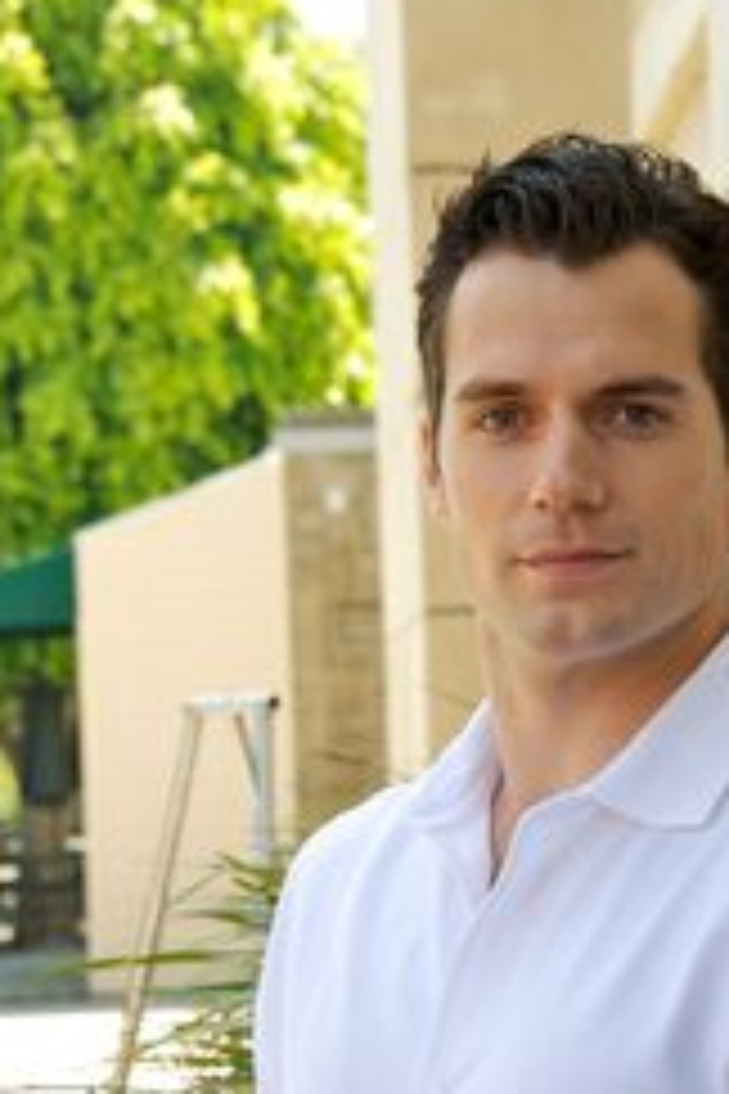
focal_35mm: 184
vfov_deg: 11.2
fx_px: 5589
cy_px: 806
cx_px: 576
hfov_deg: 7.5
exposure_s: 1/125
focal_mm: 112
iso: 640
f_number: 11
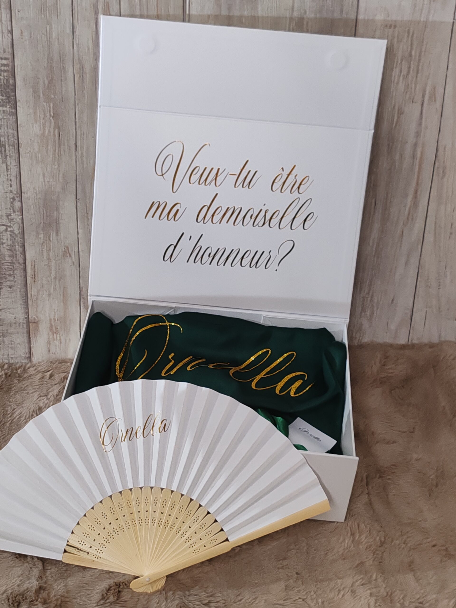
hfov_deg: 27.0
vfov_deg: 35.5
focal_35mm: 54
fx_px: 948
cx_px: 228
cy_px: 304
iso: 1600
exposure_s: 1/100
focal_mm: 6.12
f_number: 1.9
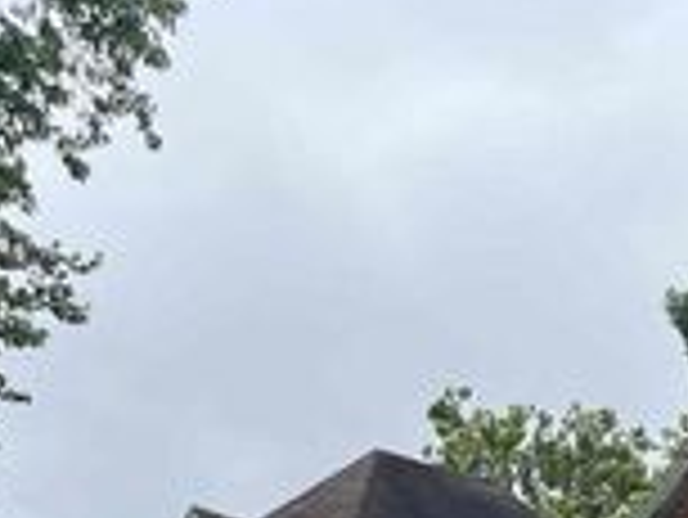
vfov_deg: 16.1
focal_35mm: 85
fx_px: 1691
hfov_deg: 20.9
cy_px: 745
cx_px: 890
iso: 50
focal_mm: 5.1
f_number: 1.6
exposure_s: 1/3049
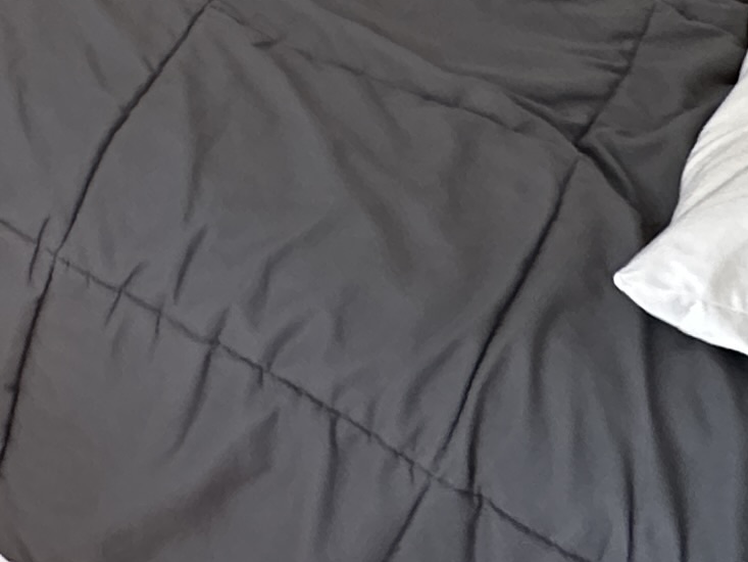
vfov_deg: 16.1
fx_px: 1664
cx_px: -343
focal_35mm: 77
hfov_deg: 21.6
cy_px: -457
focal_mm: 2.22
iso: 400
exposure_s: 1/60
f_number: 2.2
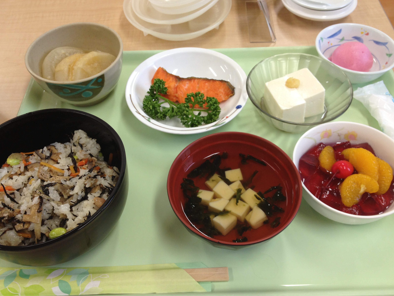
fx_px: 410
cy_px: 152
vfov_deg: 39.7
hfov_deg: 51.4
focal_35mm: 36
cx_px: 200
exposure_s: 1/40
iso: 80
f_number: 2.4
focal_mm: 4.28
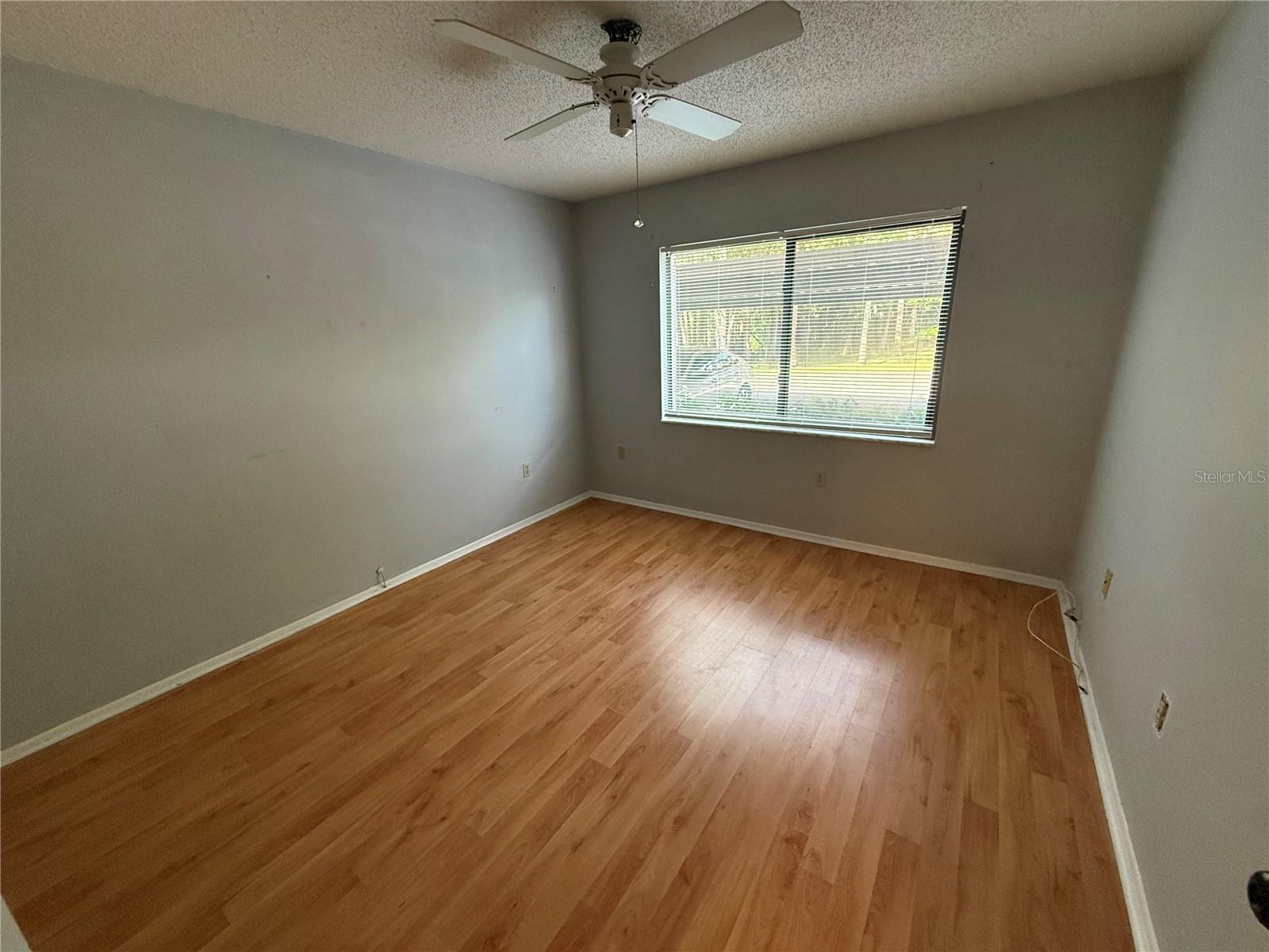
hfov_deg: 102.1
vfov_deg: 85.7
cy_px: 476
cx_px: 634
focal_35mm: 14
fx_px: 513
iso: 400
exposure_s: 1/120
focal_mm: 2.22
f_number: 2.2
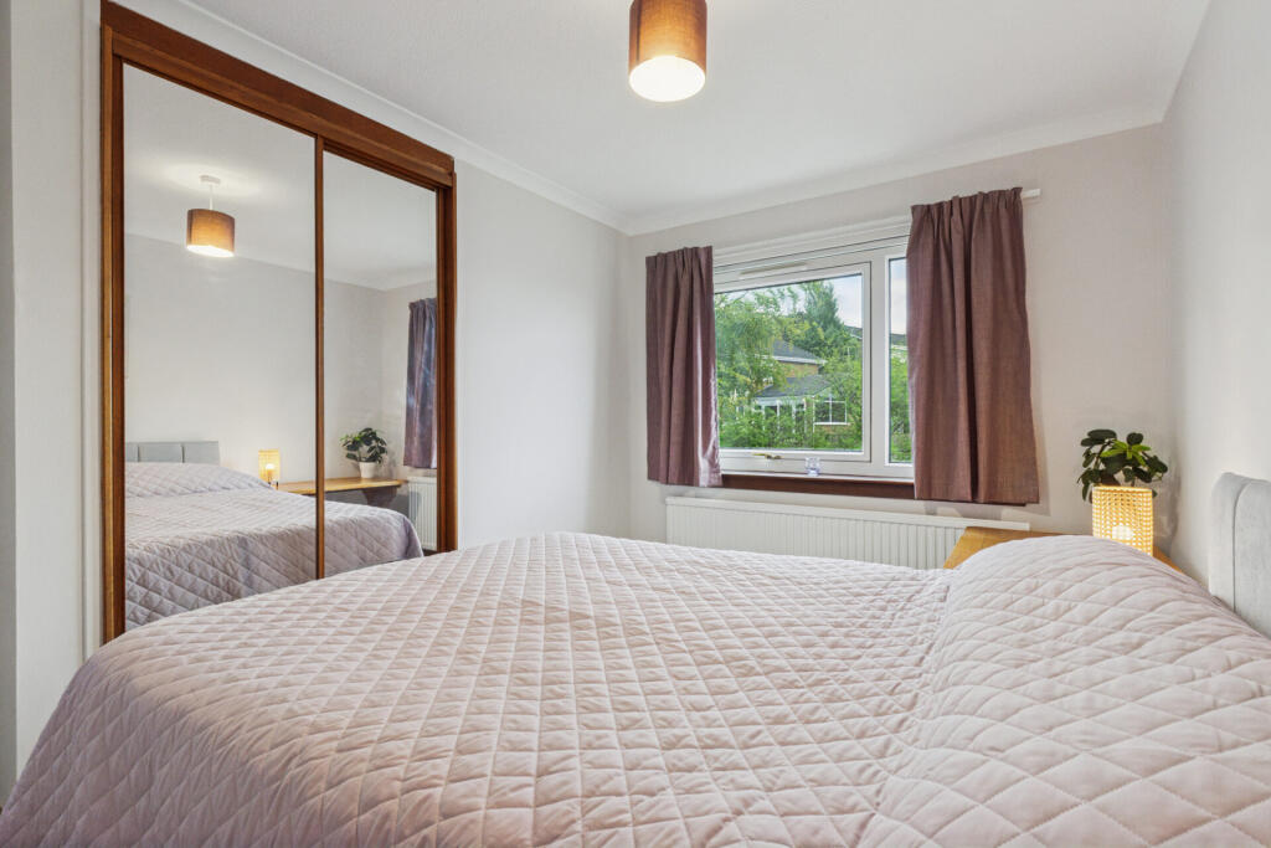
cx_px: 636
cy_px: 424
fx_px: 583
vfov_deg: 72.1
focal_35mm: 16
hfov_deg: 95.0
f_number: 8
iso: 500
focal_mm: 11
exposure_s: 1/40
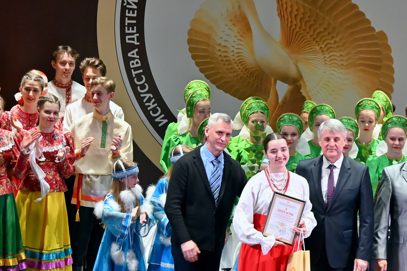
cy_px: 228
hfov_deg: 8.2
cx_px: 282
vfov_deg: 5.5
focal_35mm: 251
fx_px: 2837
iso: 800
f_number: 5.6
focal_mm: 96
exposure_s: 1/125
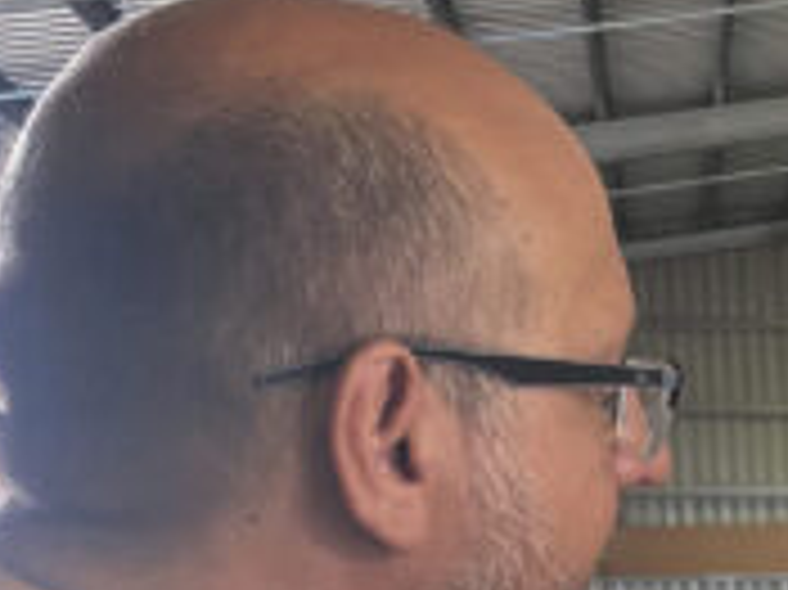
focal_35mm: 93
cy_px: 844
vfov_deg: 14.9
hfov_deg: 17.7
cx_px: 1349
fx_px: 2116
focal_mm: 4.25
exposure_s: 1/50
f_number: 1.8
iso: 80
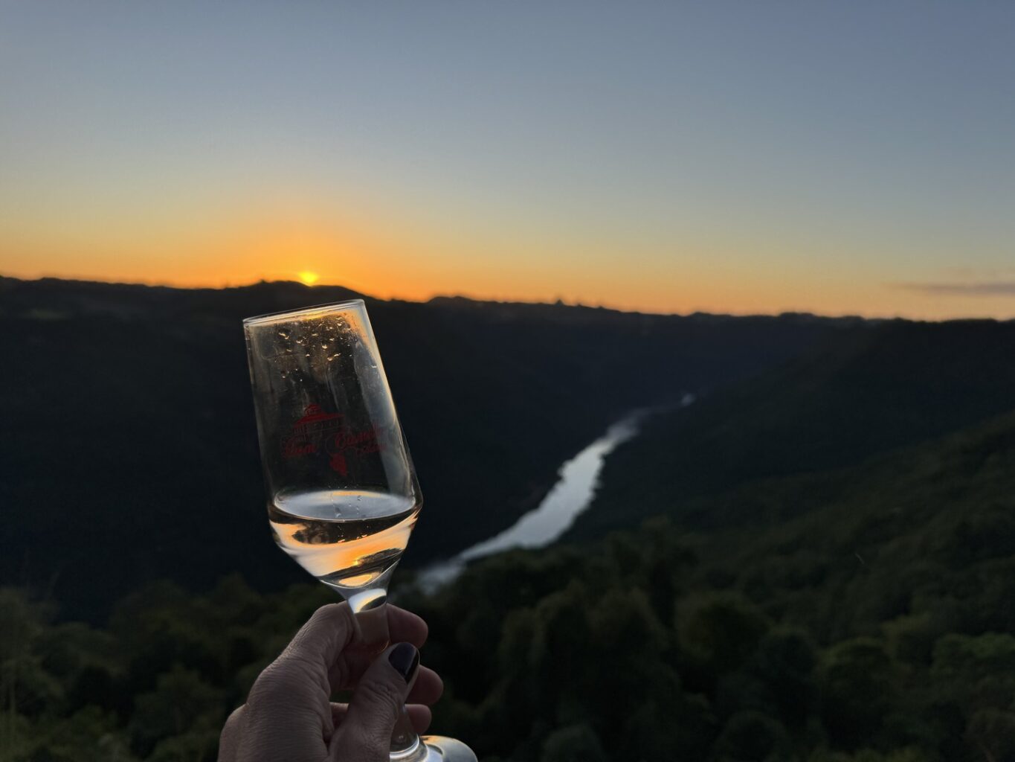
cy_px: 381
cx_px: 508
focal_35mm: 24
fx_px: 704
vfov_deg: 56.8
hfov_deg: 71.6
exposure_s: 1/1818
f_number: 1.78
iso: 80
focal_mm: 6.76
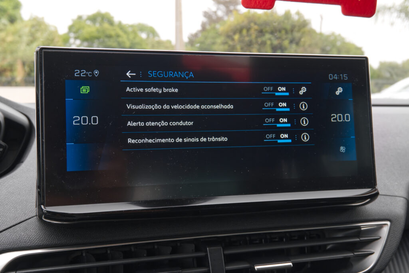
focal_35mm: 41
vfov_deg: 32.6
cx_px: 204
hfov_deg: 47.4
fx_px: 466
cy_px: 136
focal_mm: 27.1
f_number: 9
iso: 2000
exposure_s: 1/100
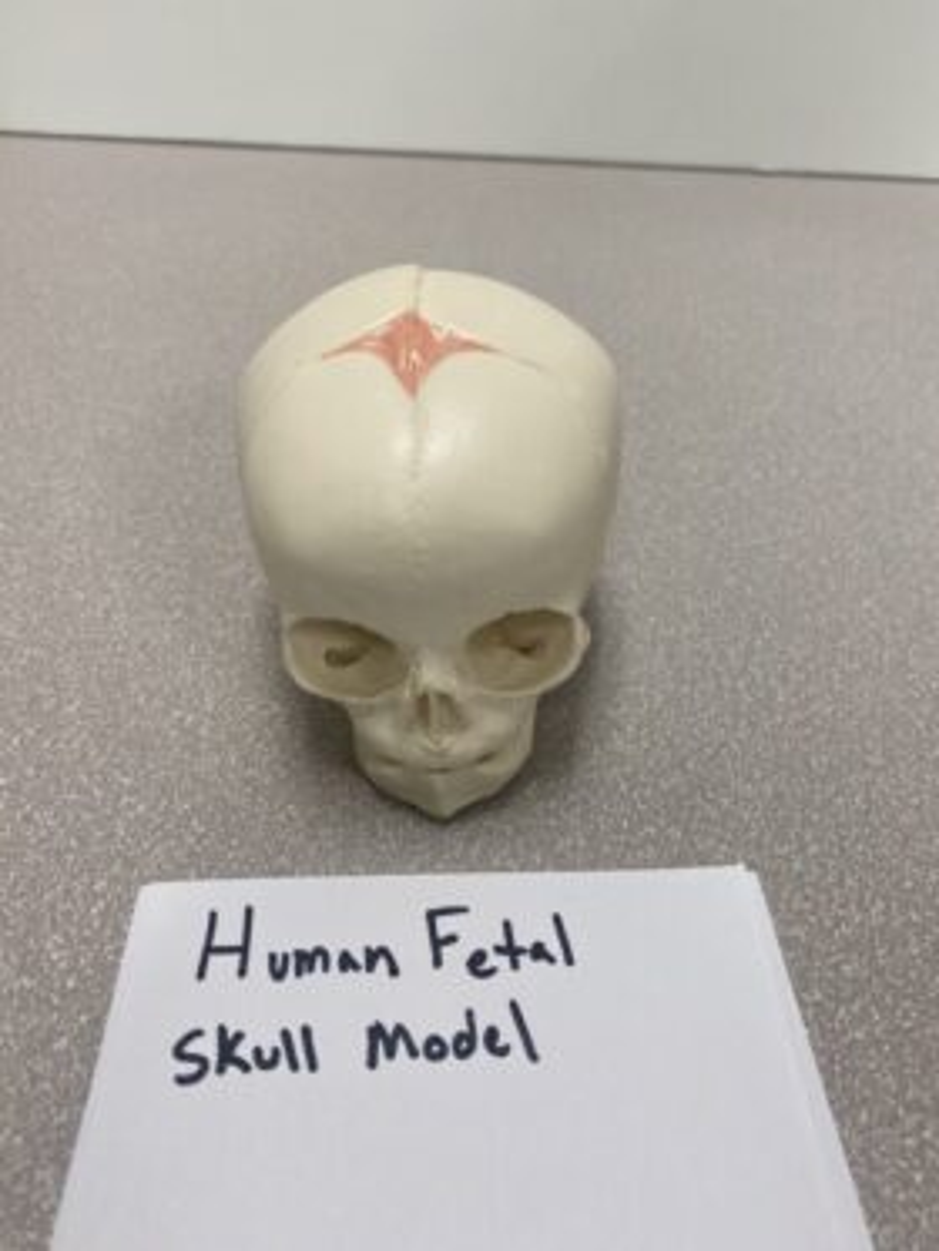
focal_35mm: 26
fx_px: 940
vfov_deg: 67.3
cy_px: 626
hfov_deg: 53.1
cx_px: 470
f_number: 1.8
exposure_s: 1/120
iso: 125
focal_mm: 4.25
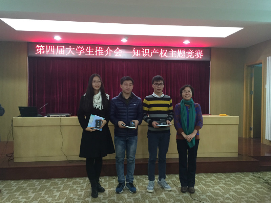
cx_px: 136
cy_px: 102
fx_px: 227
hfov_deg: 61.7
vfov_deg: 48.2
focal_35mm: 29
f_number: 2.2
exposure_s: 1/33
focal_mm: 4.15
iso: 250
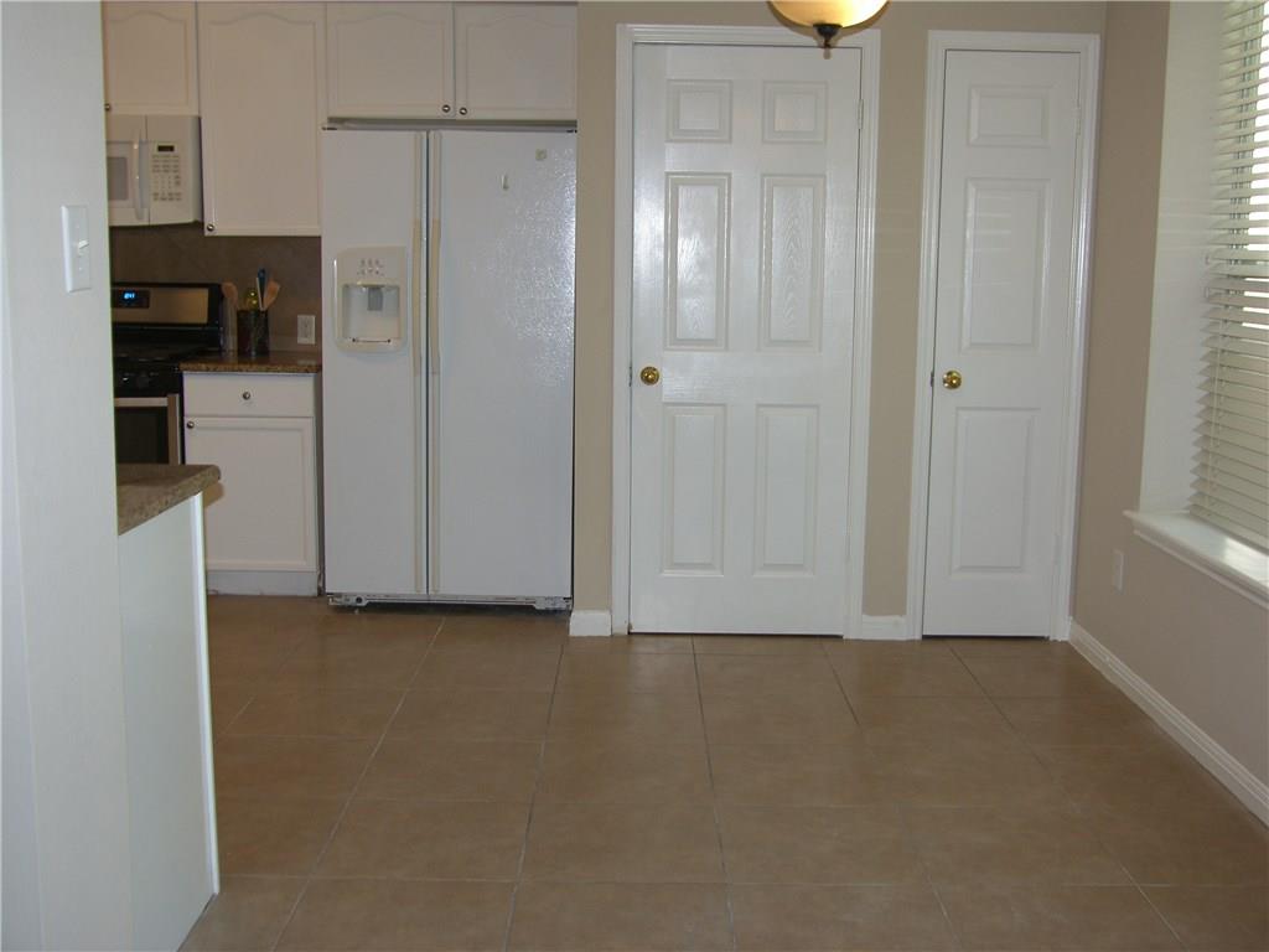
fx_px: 1466
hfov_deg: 46.8
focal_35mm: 40
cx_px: 634
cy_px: 476
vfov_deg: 36.0
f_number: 2.5
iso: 50
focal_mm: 10.3
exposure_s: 1/40
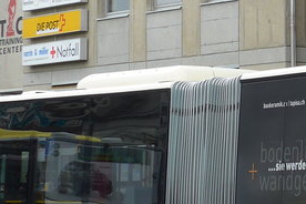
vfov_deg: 5.8
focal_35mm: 235
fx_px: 1997
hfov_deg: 8.7
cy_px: 4
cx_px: 376
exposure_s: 1/250
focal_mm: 10.7
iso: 80
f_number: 3.3
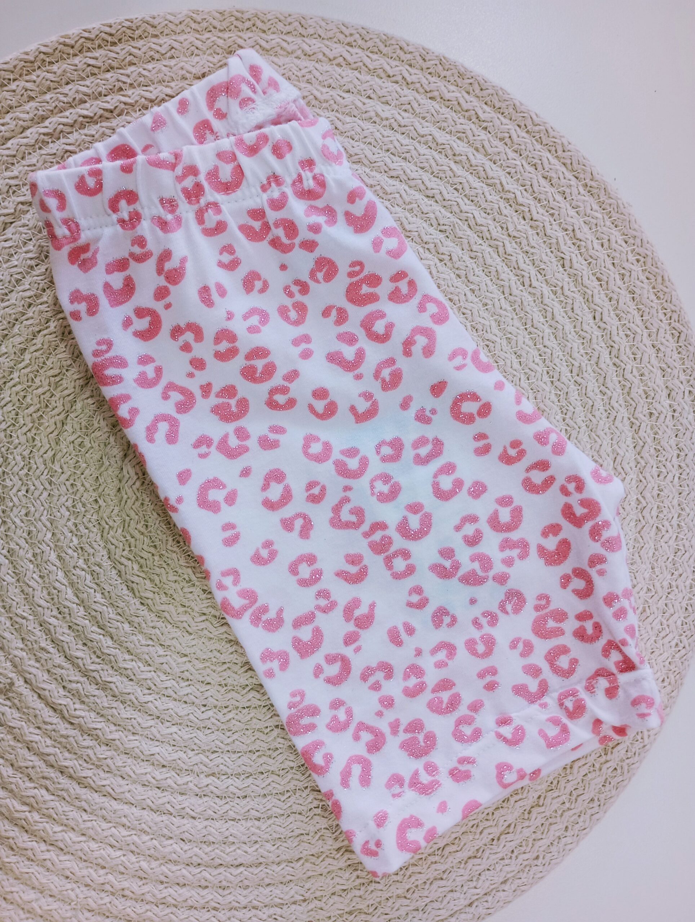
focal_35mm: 28
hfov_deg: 49.9
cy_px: 461
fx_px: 748
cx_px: 348
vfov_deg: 63.4
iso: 487
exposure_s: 1/50
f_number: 1.8
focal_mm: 4.27
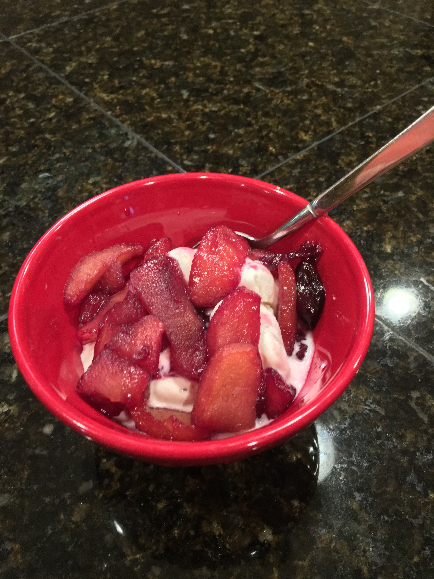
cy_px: 290
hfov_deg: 48.2
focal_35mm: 29
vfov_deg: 61.7
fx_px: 485
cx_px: 217
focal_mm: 4.15
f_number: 2.2
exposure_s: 1/24
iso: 200
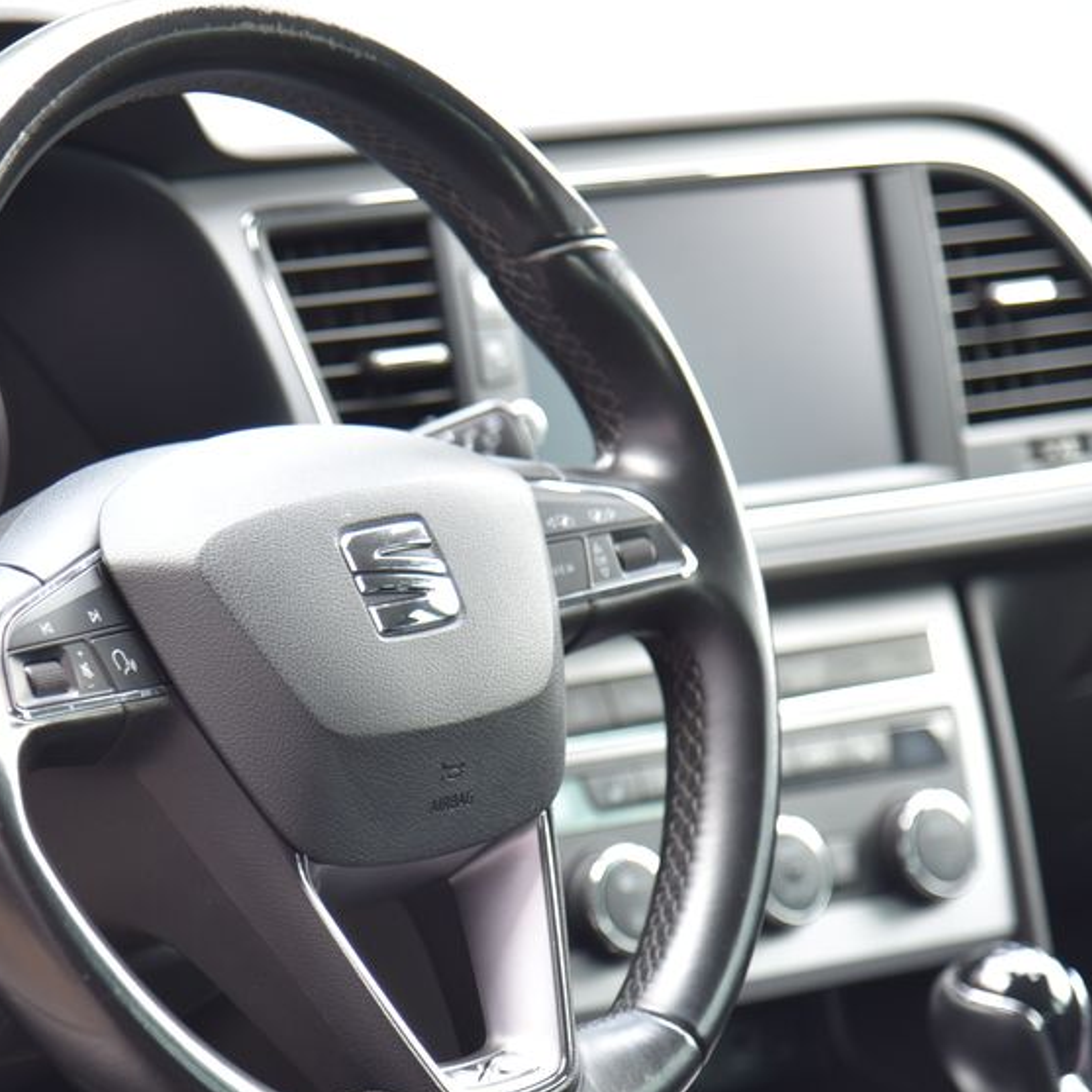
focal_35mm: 175
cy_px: 623
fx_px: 6246
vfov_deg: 10.0
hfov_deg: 10.0
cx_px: 188
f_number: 4
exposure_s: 1/50
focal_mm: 112
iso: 500
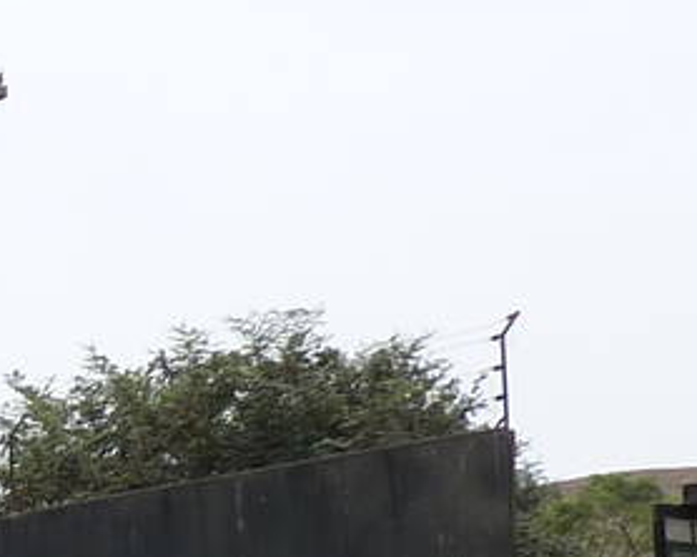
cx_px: -614
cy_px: 956
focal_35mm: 163
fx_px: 3360
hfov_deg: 11.0
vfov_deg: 9.1
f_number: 4
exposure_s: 1/125
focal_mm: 4.7
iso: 125
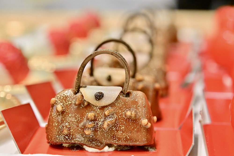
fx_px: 390
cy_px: 78
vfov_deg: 22.6
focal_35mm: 60
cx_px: 117
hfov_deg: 33.4
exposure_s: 1/160
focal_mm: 60
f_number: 5.6
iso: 4000
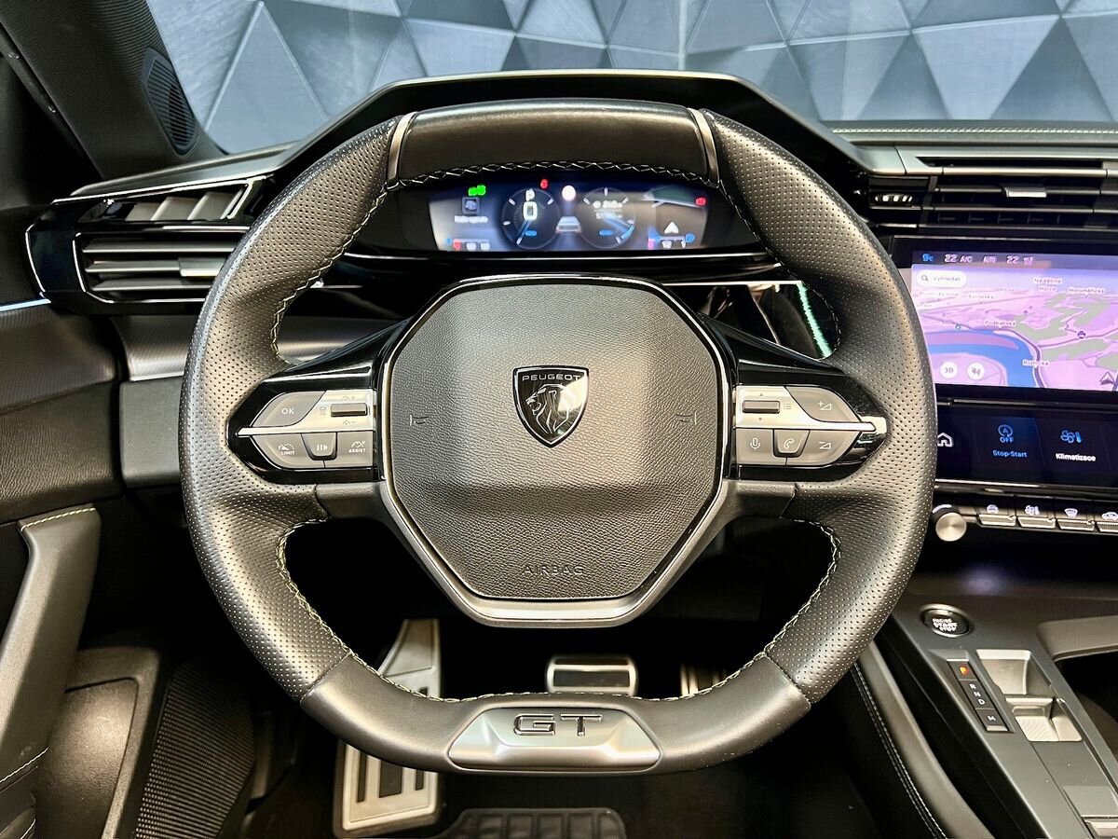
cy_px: 420
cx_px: 559
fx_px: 840
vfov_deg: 53.1
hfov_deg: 67.3
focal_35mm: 26
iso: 500
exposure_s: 1/40
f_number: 1.5
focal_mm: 5.7
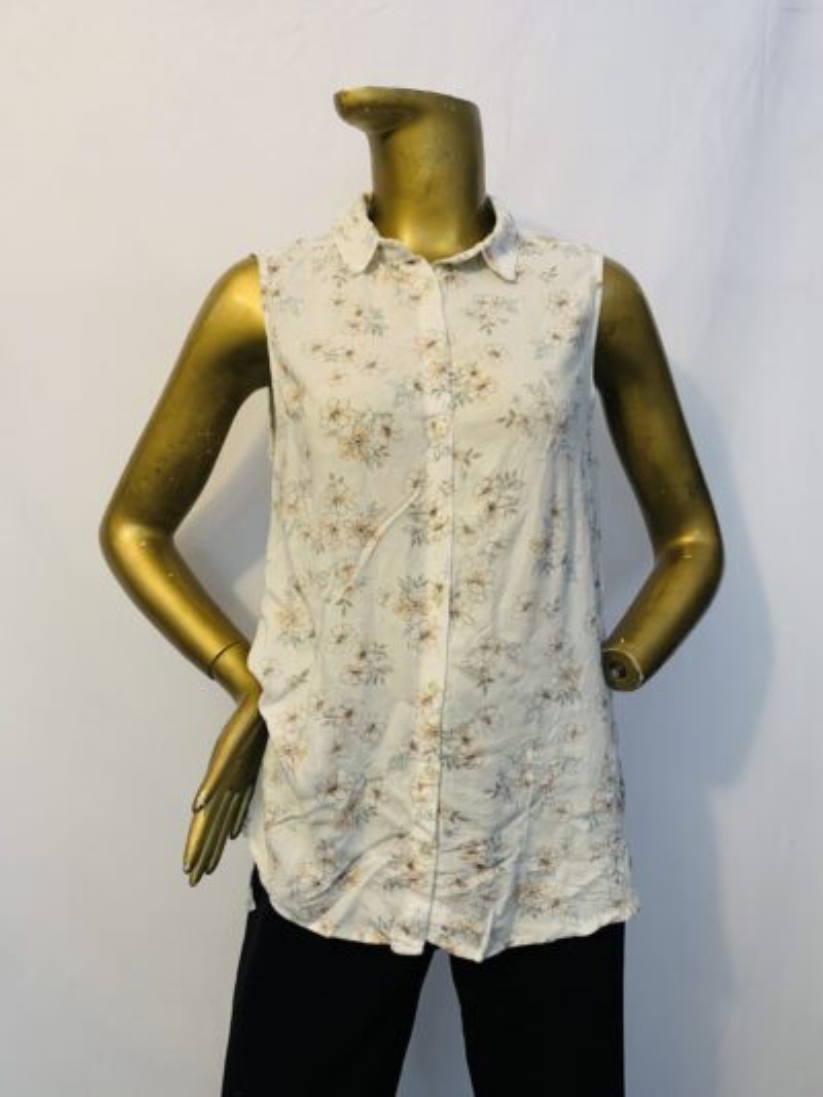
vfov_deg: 67.3
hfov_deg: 53.1
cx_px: 412
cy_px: 548
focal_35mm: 26
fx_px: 824
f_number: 1.8
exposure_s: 1/50
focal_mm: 4.25
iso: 320
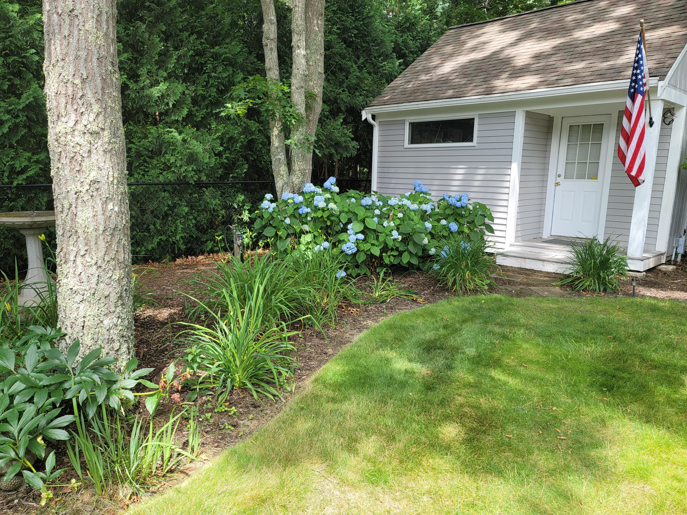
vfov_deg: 54.9
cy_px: 258
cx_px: 344
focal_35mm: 25
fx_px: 496
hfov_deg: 69.4
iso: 20
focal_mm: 7
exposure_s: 1/121
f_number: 1.8
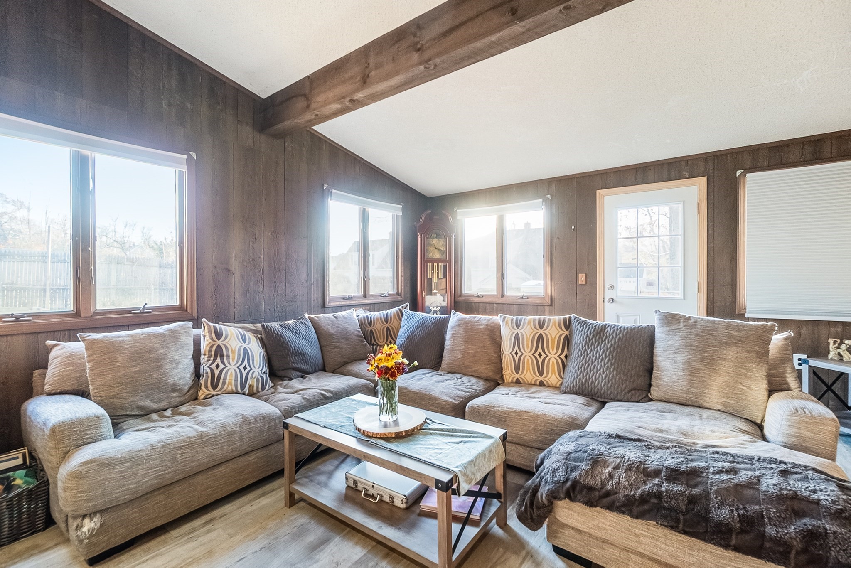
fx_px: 355
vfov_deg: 77.4
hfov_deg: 100.4
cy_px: 284
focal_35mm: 15
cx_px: 426
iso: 1600
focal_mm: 10
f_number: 5.6
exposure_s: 1/250
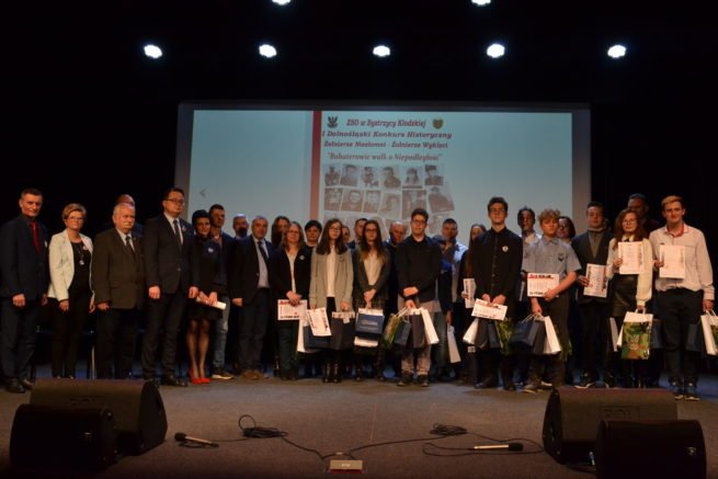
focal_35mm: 39
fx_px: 778
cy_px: 240
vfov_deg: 34.2
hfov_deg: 49.5
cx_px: 359
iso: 1600
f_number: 9
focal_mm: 26
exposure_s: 1/50
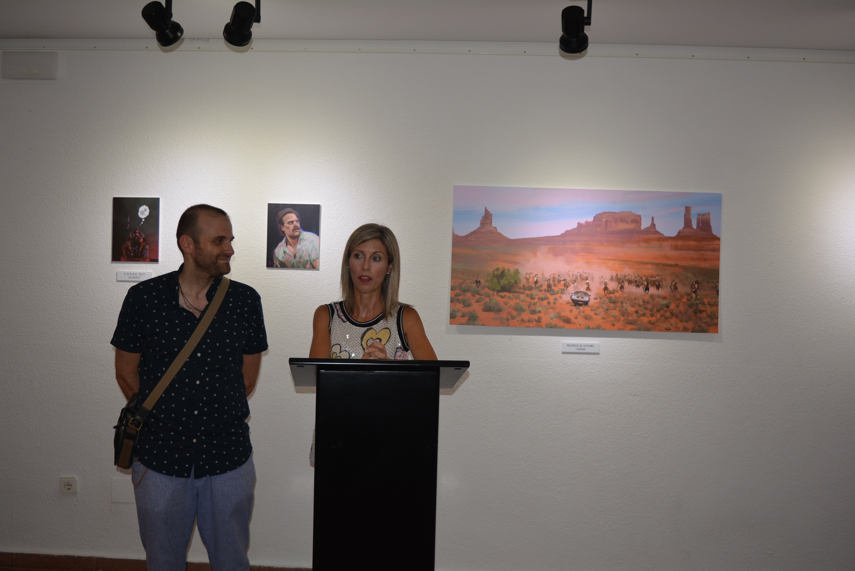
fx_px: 891
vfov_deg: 35.6
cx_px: 428
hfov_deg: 51.2
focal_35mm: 38
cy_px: 286
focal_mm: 25
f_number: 4
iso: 280
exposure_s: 1/125
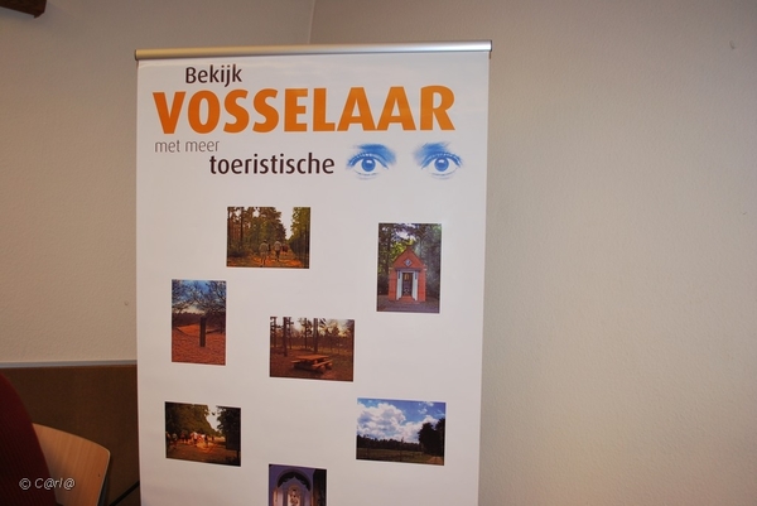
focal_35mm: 33
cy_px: 253
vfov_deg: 40.0
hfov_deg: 57.2
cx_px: 378
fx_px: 694
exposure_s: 1/60
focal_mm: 22
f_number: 4
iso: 200
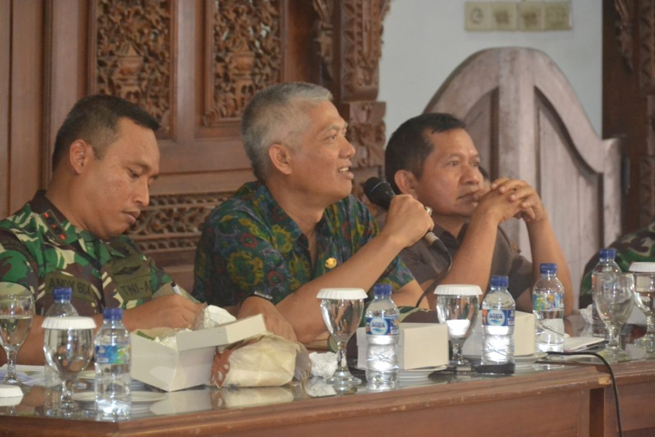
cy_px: 218
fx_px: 4640
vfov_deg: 5.4
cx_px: 328
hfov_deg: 8.1
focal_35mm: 255
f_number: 5.6
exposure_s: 1/60
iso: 3200
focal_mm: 170
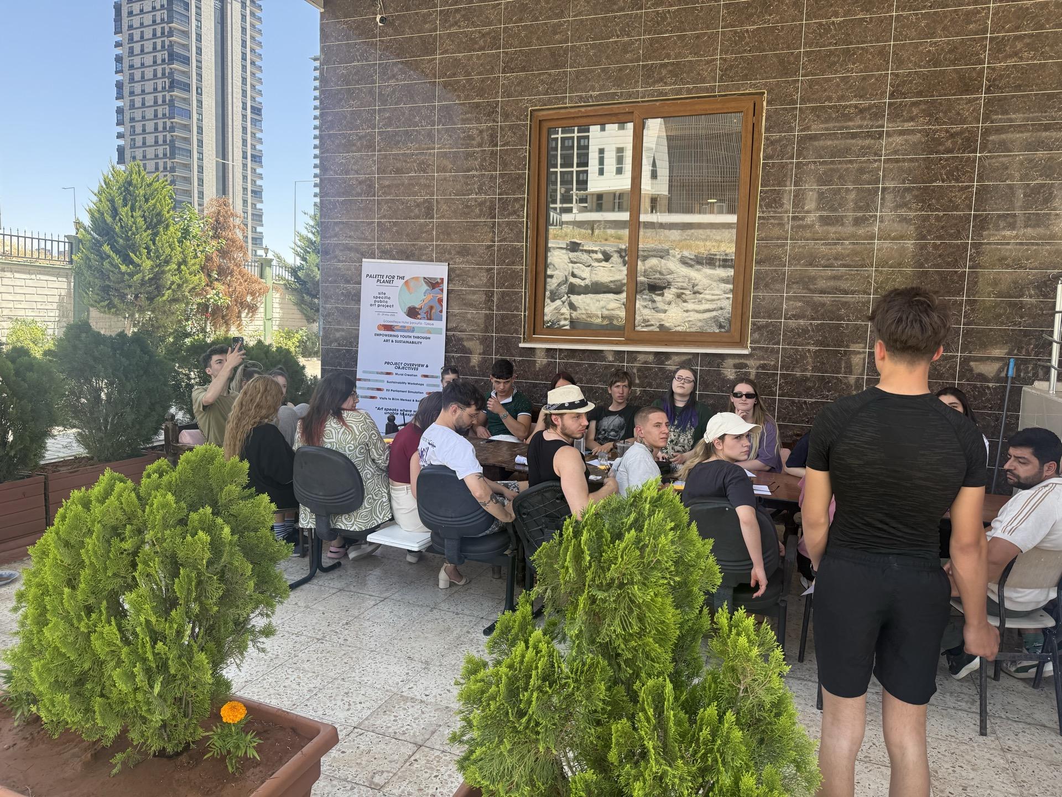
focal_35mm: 24
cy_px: 398
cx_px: 531
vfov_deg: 56.8
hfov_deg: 71.6
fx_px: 736
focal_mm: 6.76
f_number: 1.78
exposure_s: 1/612
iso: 100
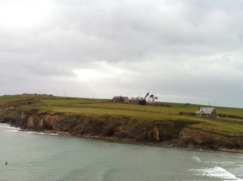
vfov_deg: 21.9
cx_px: 46
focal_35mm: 65
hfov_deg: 29.2
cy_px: 166
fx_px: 455
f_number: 2.8
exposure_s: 1/718
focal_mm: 3.85
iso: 80
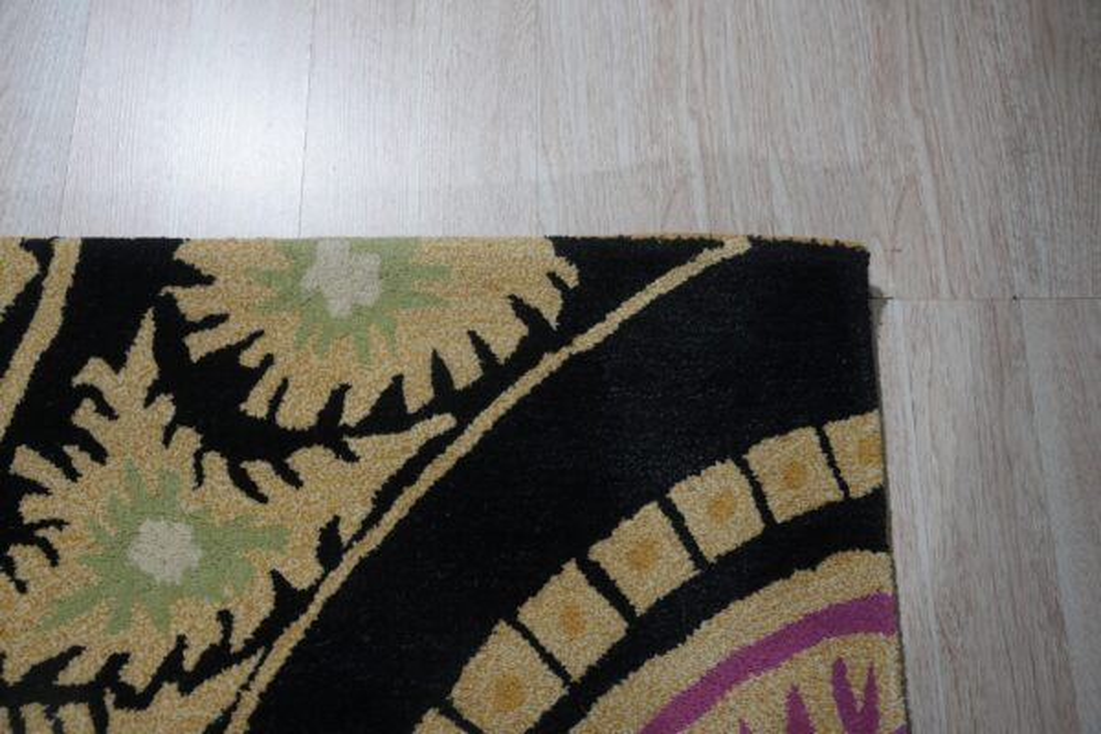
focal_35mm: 31
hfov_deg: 60.3
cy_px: 367
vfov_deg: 42.3
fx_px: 948
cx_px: 550
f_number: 5.6
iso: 500
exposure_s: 1/160
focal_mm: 31
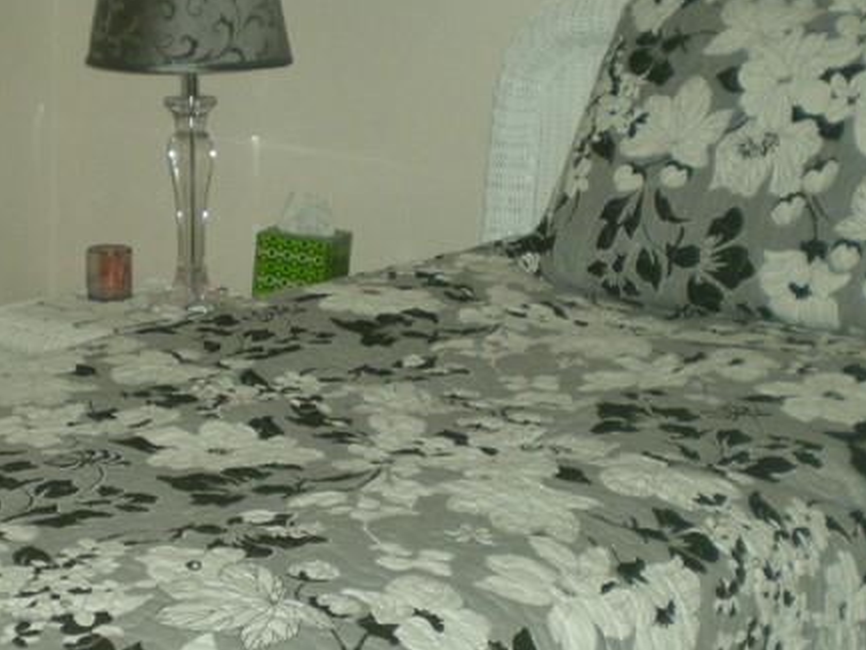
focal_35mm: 104
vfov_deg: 14.2
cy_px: 464
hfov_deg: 18.9
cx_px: 316
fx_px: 2603
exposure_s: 1/60
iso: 171
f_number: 3.5
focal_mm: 7.4
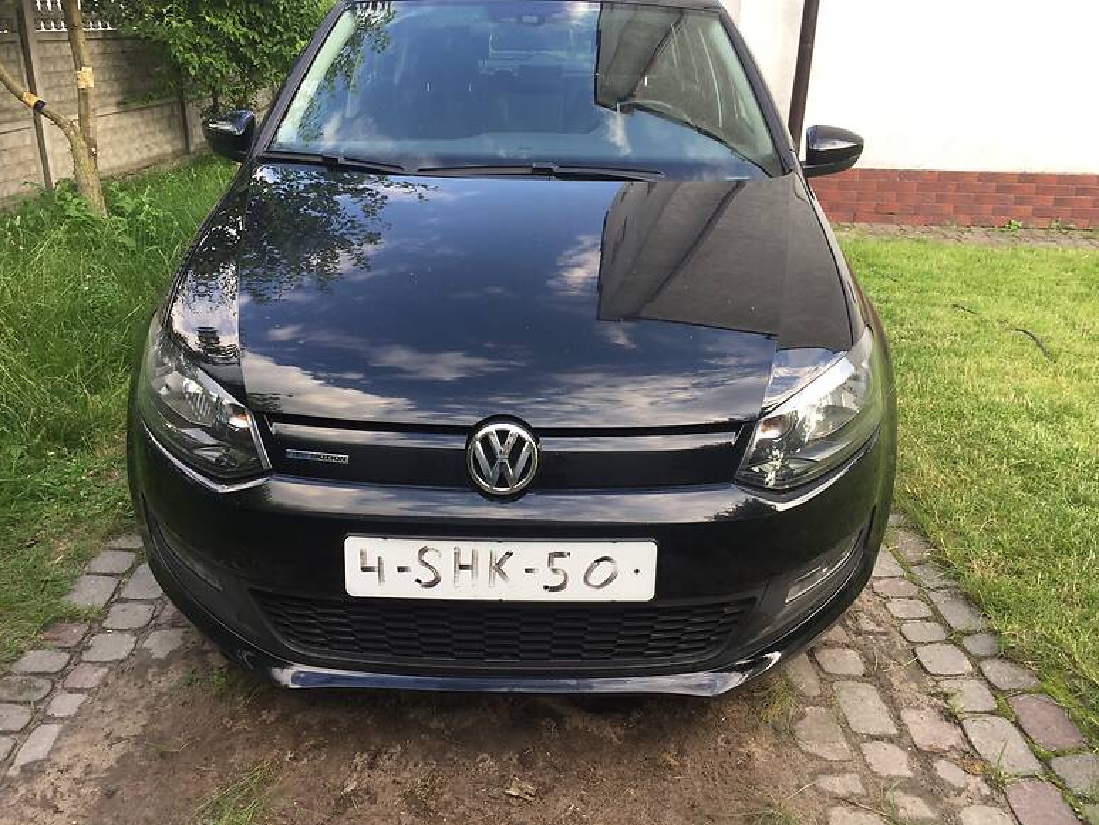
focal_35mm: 30
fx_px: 953
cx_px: 556
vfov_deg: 46.8
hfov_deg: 60.0
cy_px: 404
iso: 40
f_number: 2.2
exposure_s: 1/100
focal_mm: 4.2
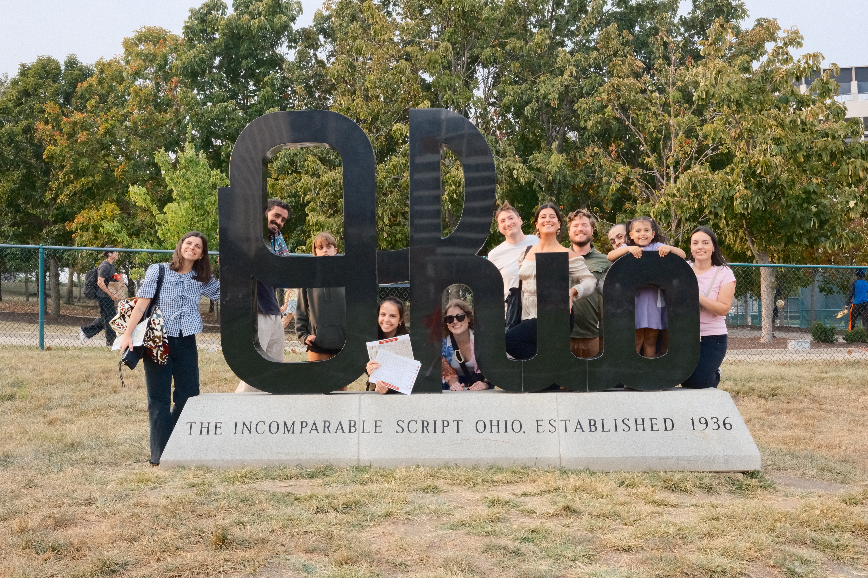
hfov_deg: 47.4
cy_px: 289
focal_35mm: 41
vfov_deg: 32.6
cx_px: 434
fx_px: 988
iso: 1600
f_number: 11
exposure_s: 1/200
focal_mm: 27
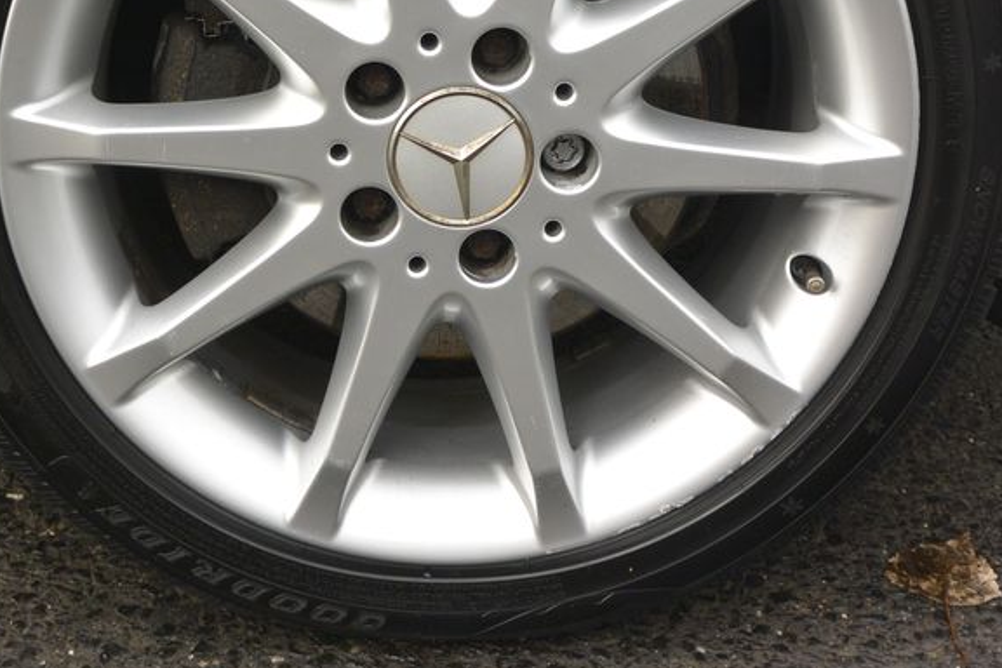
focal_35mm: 48
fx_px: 1336
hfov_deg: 41.0
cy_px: 133
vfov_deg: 27.5
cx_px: 421
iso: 180
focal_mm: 10
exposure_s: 1/250
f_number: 4
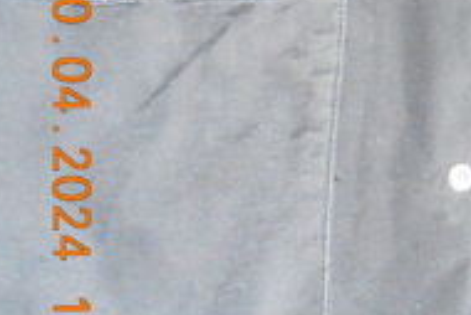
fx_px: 1191
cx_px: 555
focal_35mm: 91
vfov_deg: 13.2
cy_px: -295
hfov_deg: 20.9
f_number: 3.5
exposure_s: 1/25
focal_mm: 4.6
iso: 500
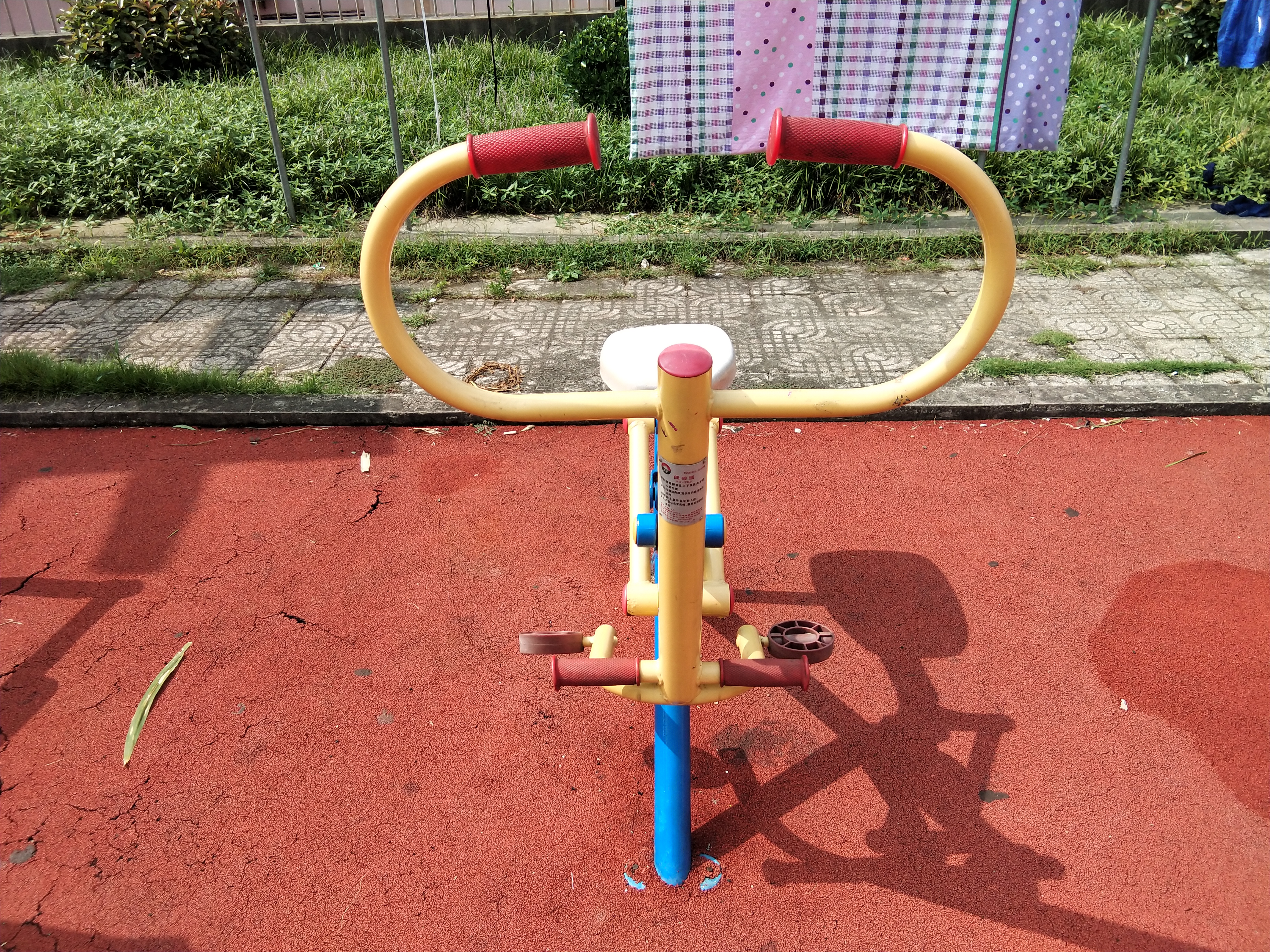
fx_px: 1137
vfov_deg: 45.4
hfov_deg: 58.4
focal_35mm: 31
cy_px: 476
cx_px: 635
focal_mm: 3.69
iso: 50
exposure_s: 1/643
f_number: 2.2
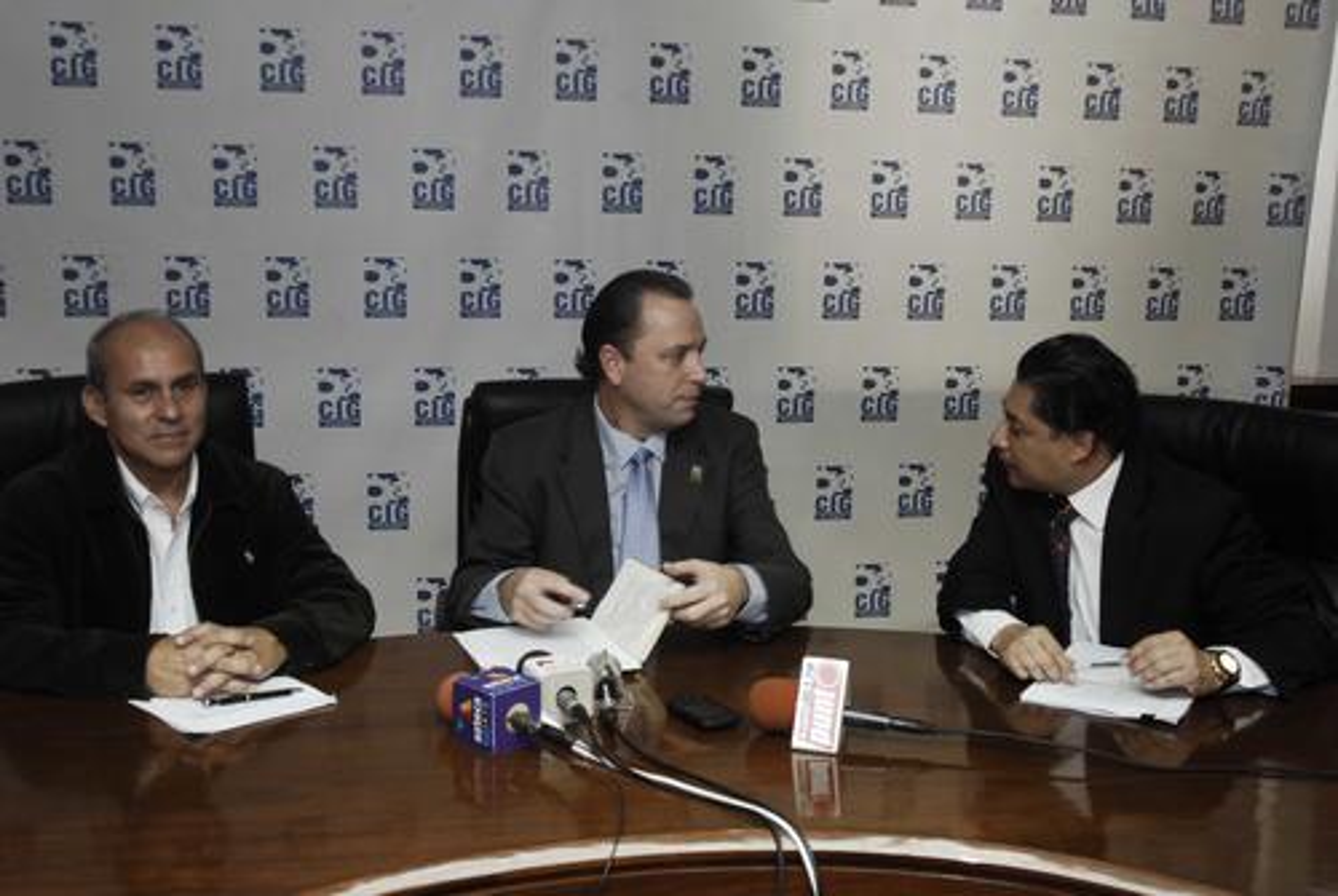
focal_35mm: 39
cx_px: 669
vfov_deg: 34.3
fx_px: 1452
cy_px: 448
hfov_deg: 49.5
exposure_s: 1/30
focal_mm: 26
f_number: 3.5
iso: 400
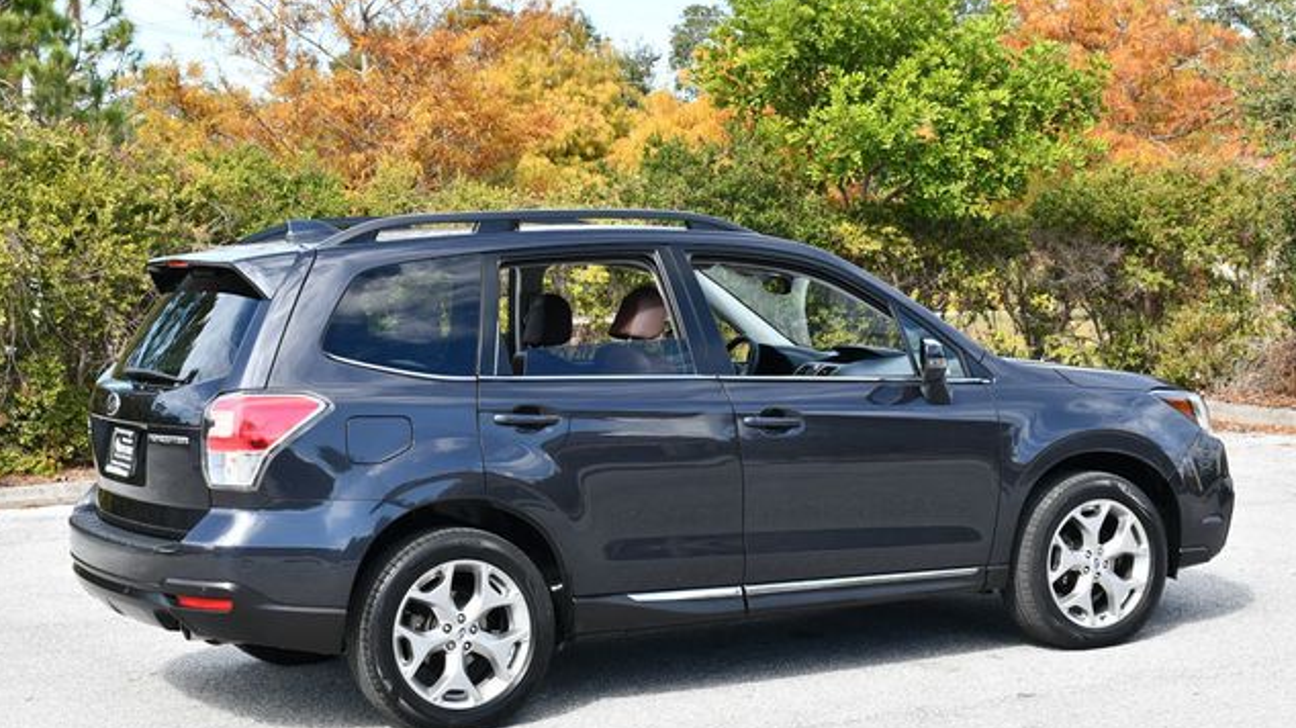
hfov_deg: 29.4
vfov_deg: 16.7
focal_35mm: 72
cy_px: 376
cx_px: 644
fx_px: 2473
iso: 200
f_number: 7.1
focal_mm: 34
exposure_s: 1/250
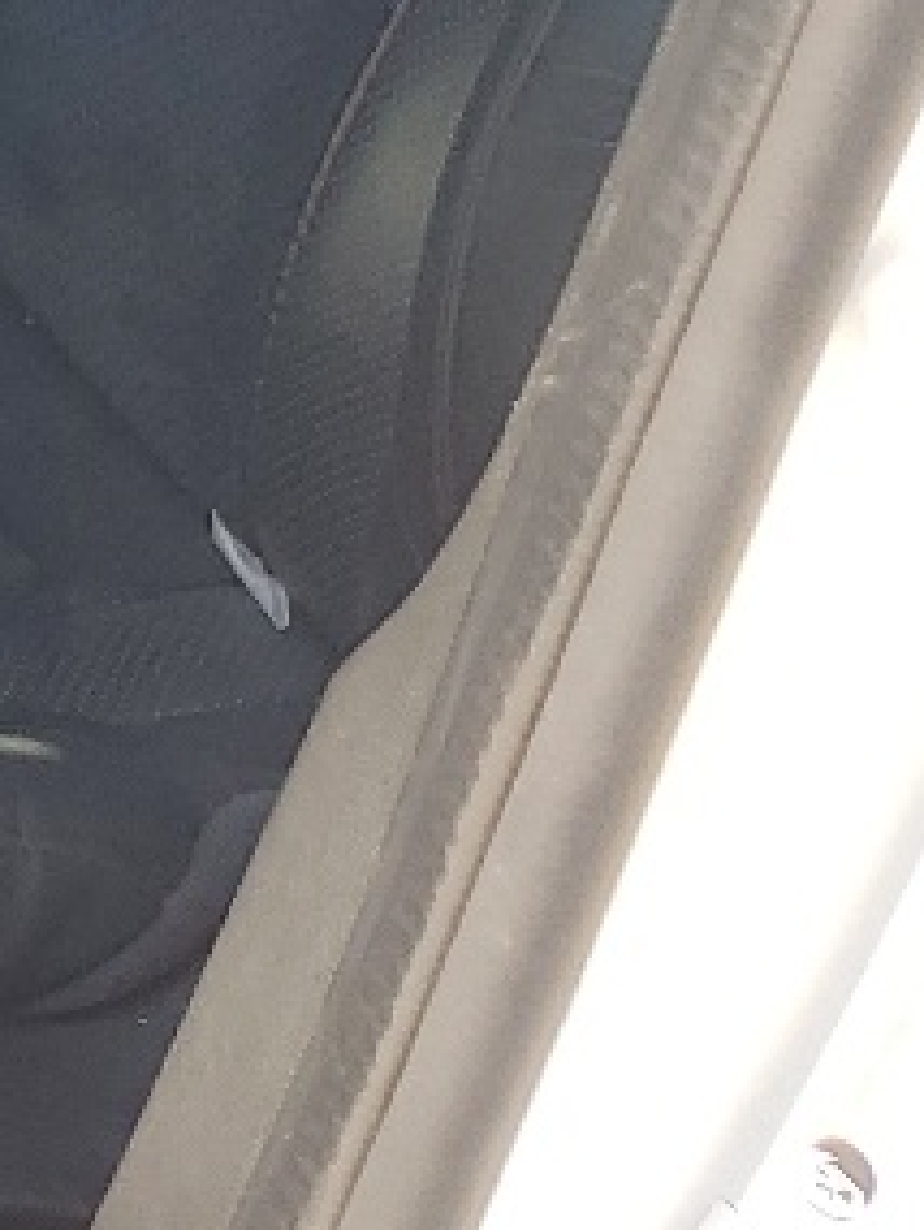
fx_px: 5192
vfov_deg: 12.8
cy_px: -596
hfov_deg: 8.3
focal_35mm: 146
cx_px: -2038
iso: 50
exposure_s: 1/526
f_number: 1.5
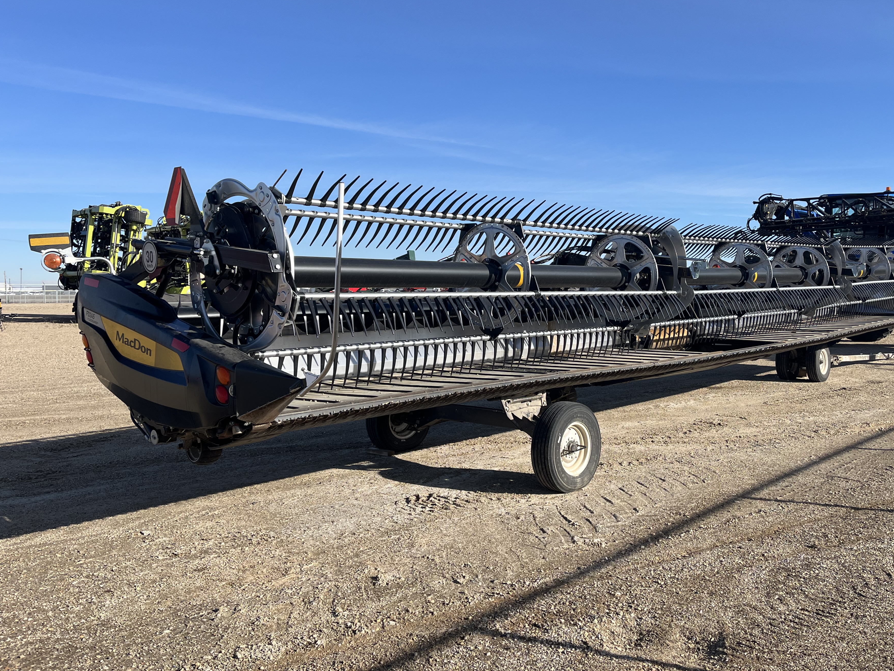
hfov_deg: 59.7
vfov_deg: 46.8
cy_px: 310
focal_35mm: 30
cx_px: 510
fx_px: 775
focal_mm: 5.1
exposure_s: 1/3049
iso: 50
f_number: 1.6
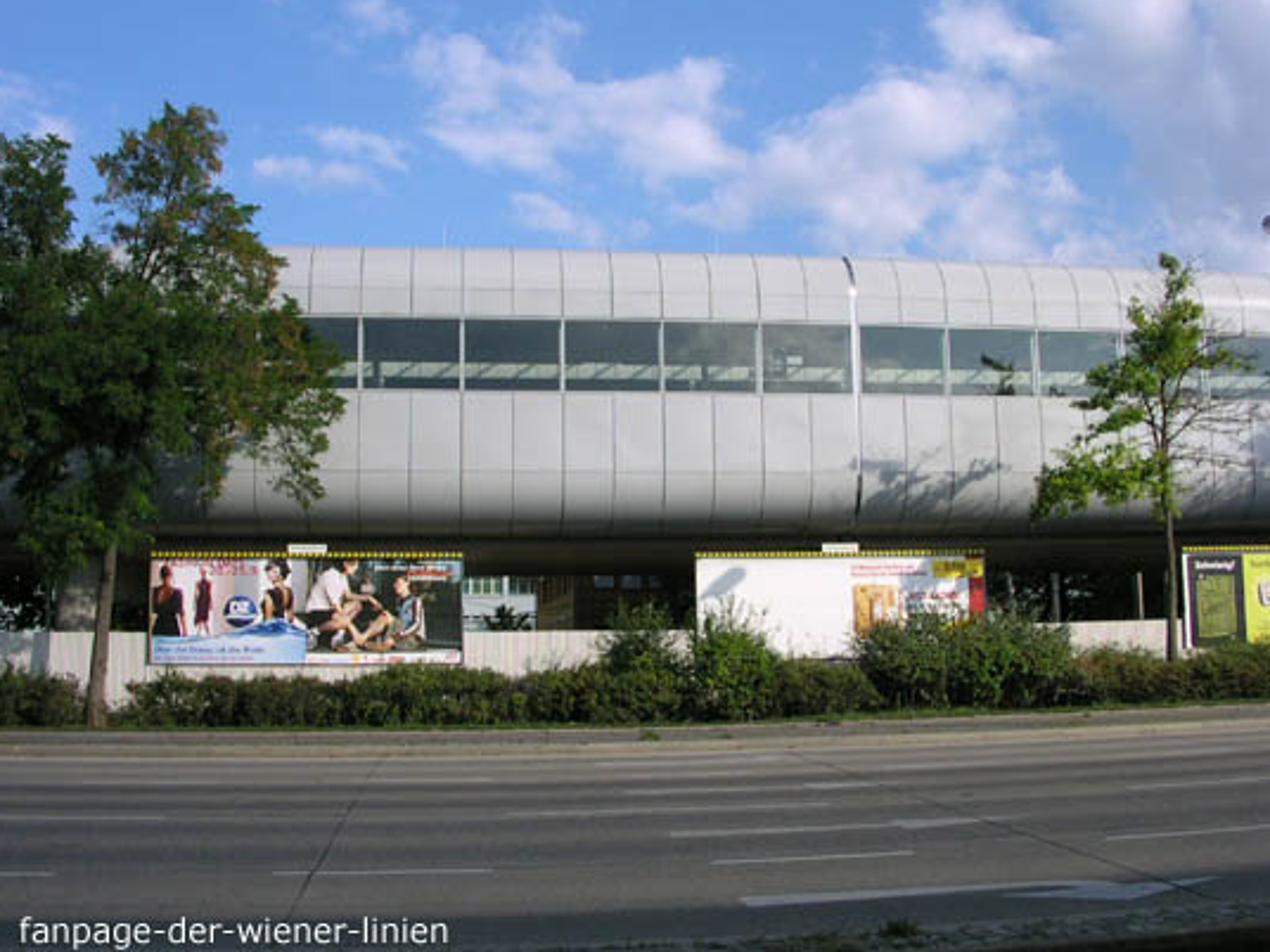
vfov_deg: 37.7
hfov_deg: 49.0
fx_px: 1394
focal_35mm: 38
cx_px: 640
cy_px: 477
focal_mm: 5.6
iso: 100
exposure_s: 1/366
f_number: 4.5
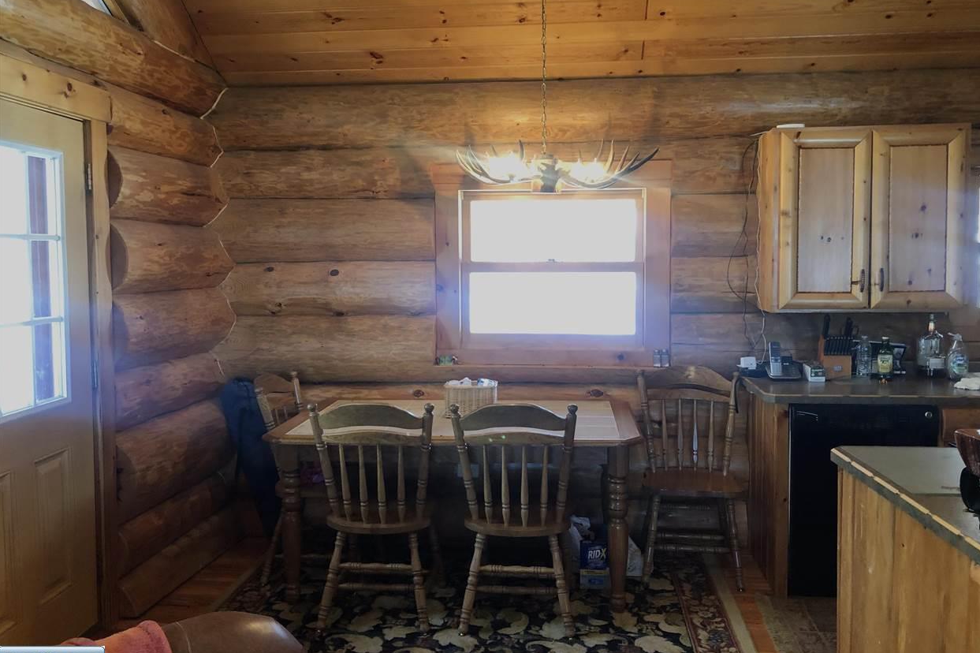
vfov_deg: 43.5
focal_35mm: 30
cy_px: 297
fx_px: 816
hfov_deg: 61.9
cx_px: 502
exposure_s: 1/15
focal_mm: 3.99
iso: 50
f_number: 1.8
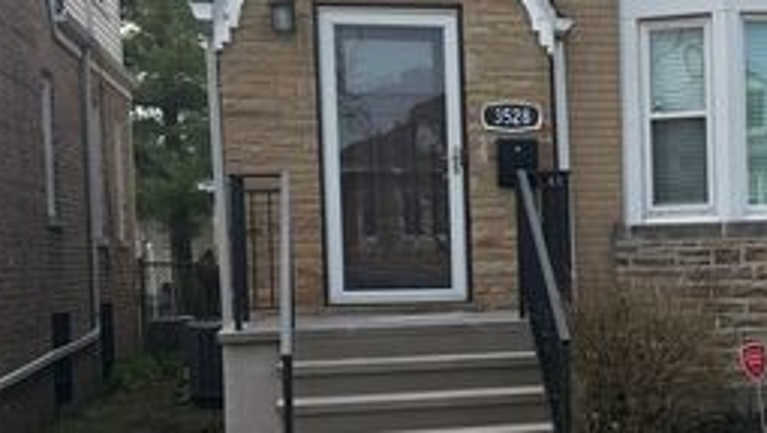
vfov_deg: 16.3
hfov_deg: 27.6
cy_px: 329
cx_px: 686
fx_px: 1506
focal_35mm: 74
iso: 64
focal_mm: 5.96
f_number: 1.6
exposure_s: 1/3831
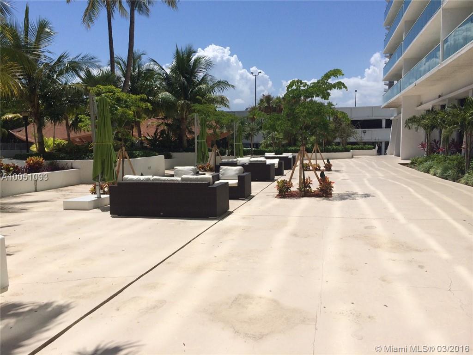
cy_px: 178
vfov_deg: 46.8
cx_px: 236
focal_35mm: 30
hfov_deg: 60.0
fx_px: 410
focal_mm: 4.12
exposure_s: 1/5882
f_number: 2.2
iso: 40
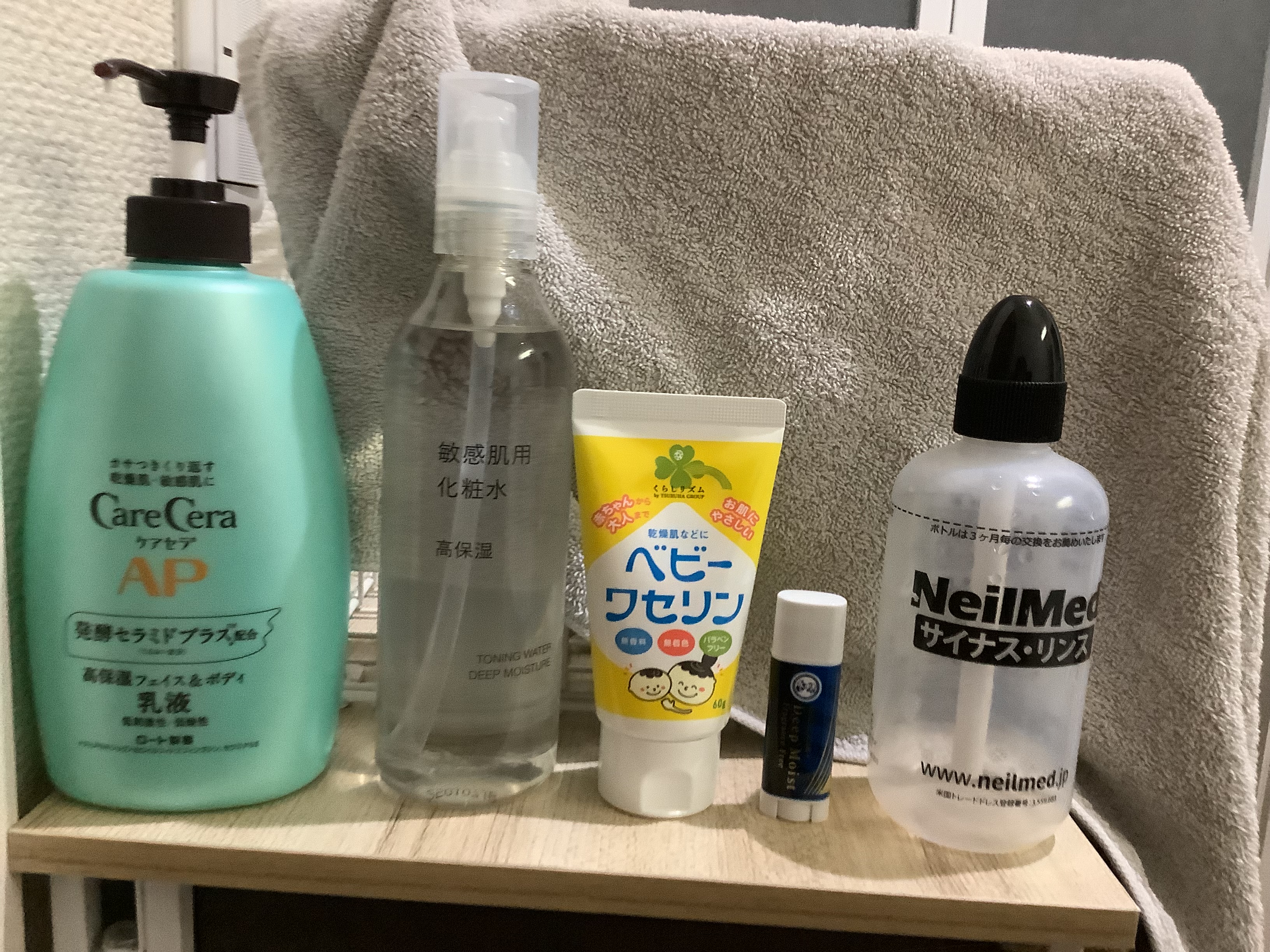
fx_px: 1137
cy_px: 476
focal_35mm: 31
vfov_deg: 45.4
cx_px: 635
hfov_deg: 58.4
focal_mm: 3.3
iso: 400
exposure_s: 1/40
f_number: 2.4
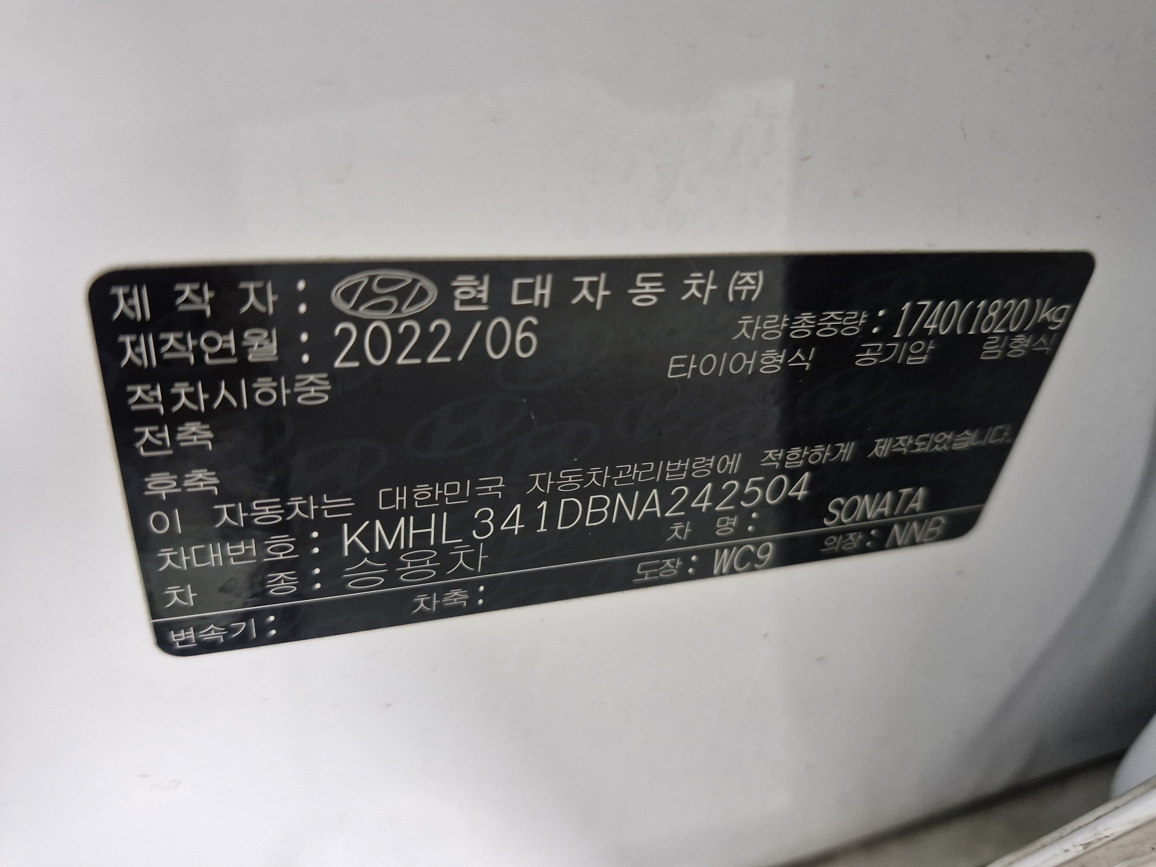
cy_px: 434
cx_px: 578
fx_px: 768
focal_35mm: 23
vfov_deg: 58.9
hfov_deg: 73.9
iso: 500
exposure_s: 1/40
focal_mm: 5.54
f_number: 1.8
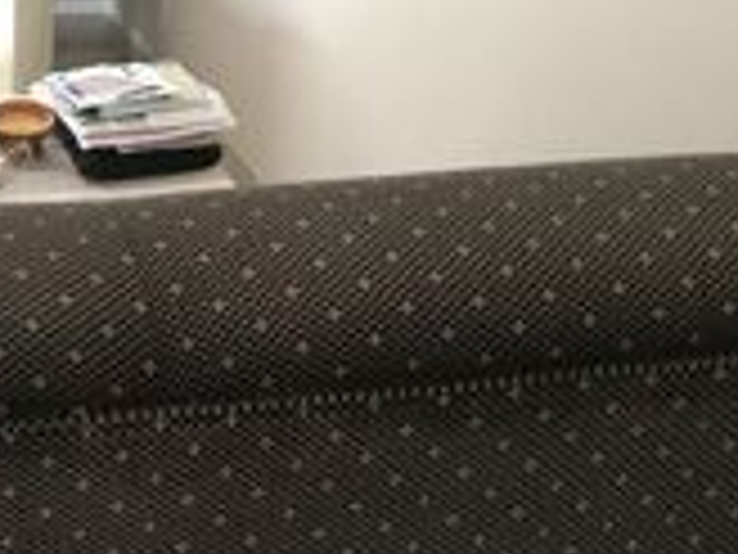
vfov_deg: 16.7
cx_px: 14
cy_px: 658
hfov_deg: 22.2
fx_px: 1812
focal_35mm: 85
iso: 200
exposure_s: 1/20
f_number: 2.2
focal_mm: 4.15
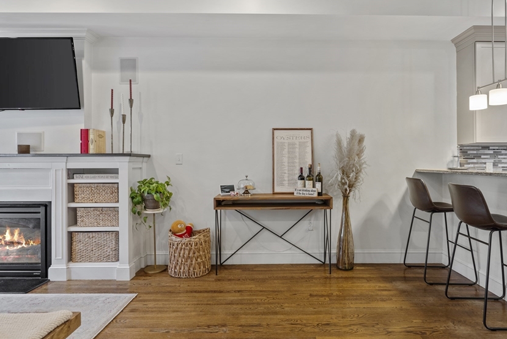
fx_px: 304
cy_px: 162
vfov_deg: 58.1
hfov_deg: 79.5
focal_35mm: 22
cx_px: 271
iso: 320
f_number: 7.1
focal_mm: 17.5
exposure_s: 2
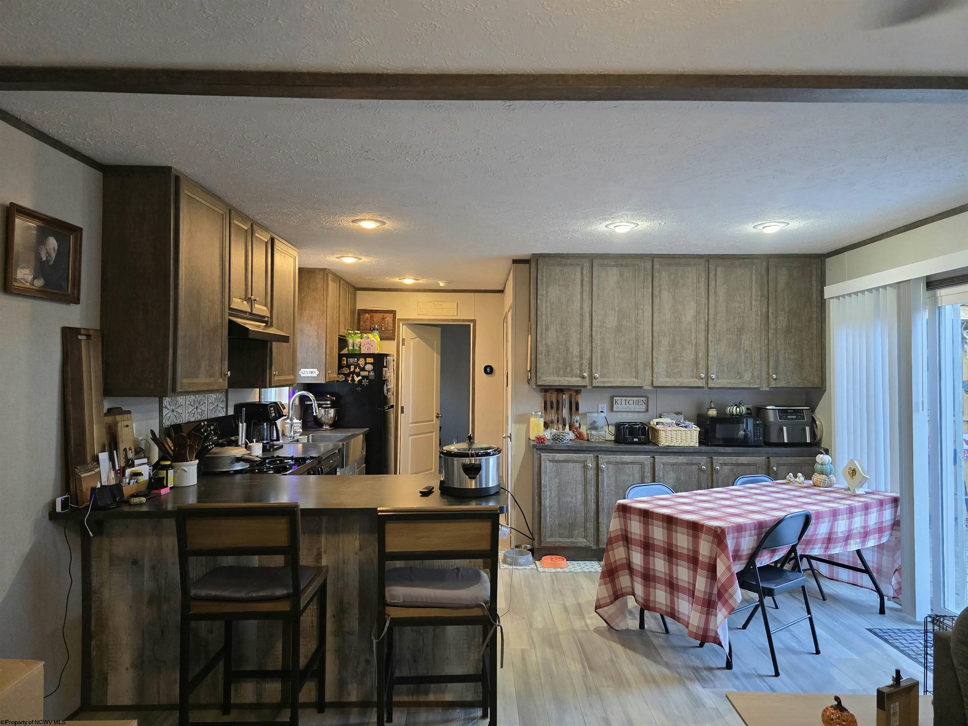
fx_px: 643
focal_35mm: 23
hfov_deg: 73.9
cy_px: 363
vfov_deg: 58.9
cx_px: 484
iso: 500
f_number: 1.7
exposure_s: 1/120
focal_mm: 6.3
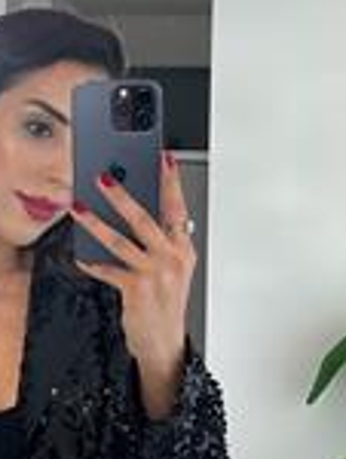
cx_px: 110
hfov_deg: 17.8
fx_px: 1103
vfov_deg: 23.5
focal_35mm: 83
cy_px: 248
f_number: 1.78
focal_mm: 6.86
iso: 100
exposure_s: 1/149
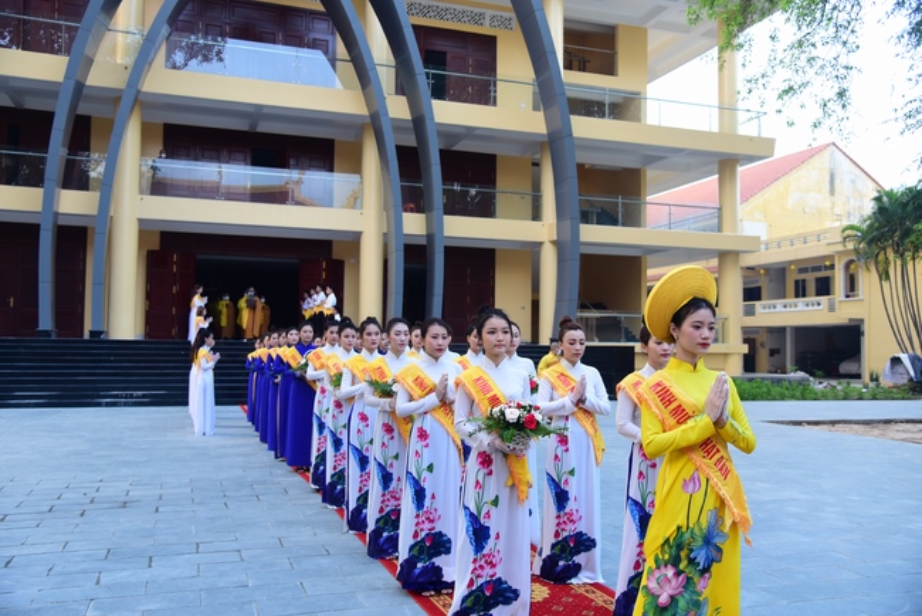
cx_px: 461
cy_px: 308
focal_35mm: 31
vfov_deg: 42.4
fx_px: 794
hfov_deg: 60.3
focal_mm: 31
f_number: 4
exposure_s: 1/100
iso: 500
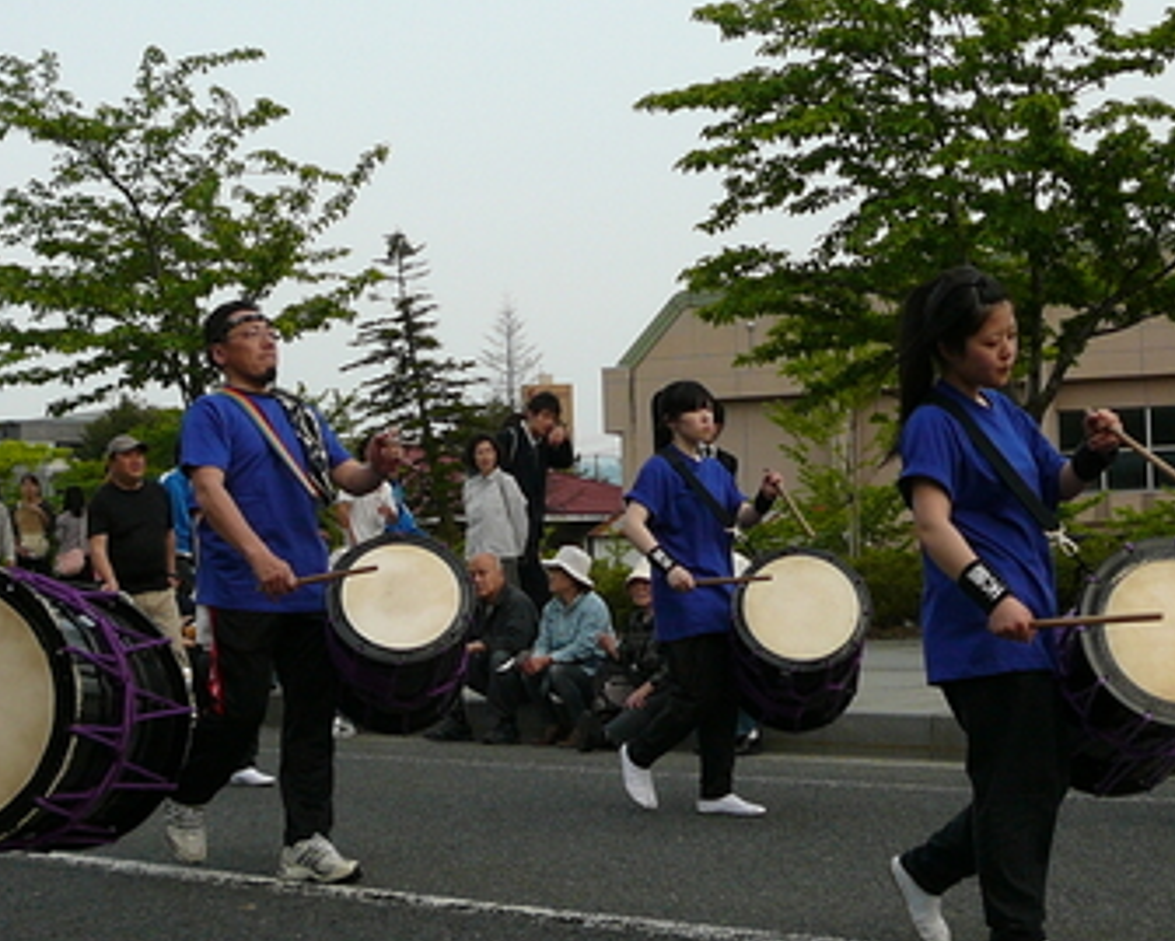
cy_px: 500
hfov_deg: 29.1
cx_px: 622
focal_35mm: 65
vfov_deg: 23.5
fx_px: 2261
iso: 80
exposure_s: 1/500
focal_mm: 5.2
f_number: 2.8
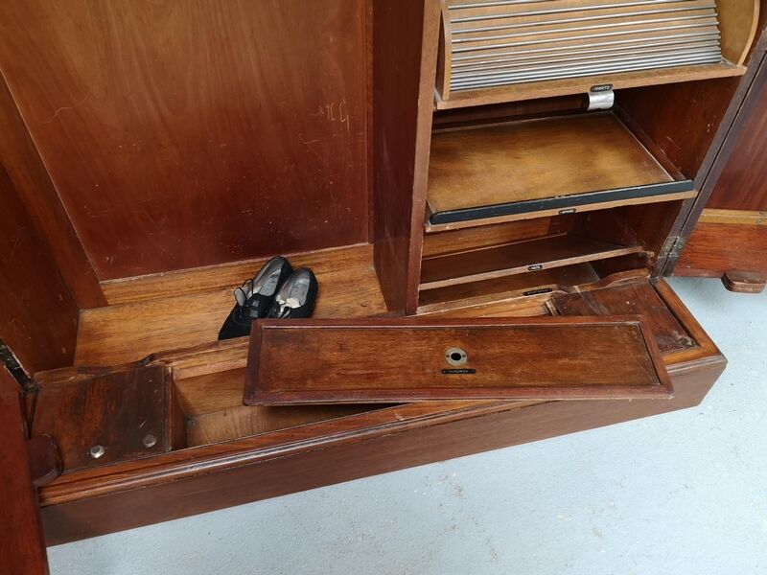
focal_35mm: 27
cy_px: 288
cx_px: 384
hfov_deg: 65.3
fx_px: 598
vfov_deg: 51.4
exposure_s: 1/45
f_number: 1.8
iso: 160
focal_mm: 5.58
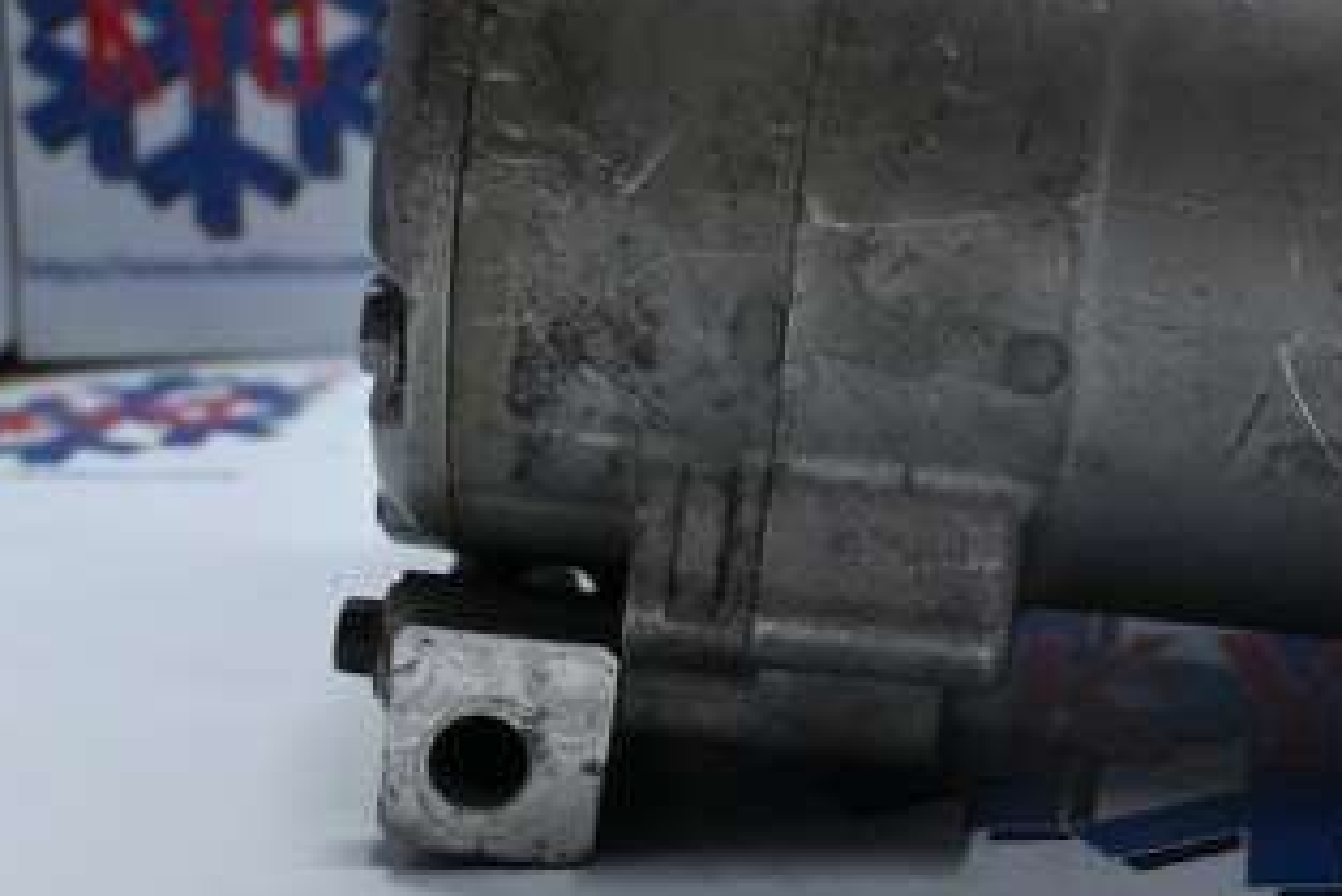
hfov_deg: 21.5
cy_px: -6
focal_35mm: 92
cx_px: 1286
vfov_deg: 14.6
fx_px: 3431
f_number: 4.2
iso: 900
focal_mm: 24
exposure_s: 1/125
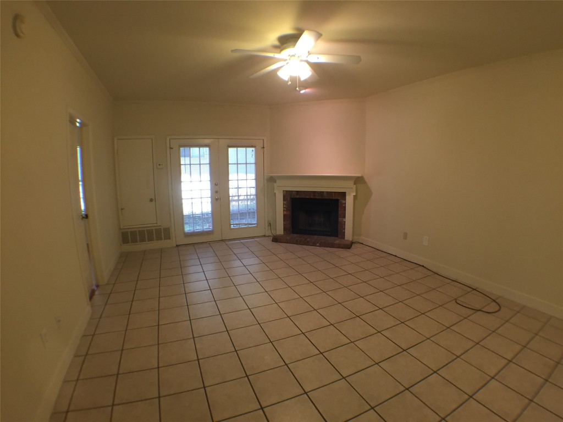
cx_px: 282
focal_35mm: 29
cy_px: 211
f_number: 2.2
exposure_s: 1/30
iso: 100
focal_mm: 4.15
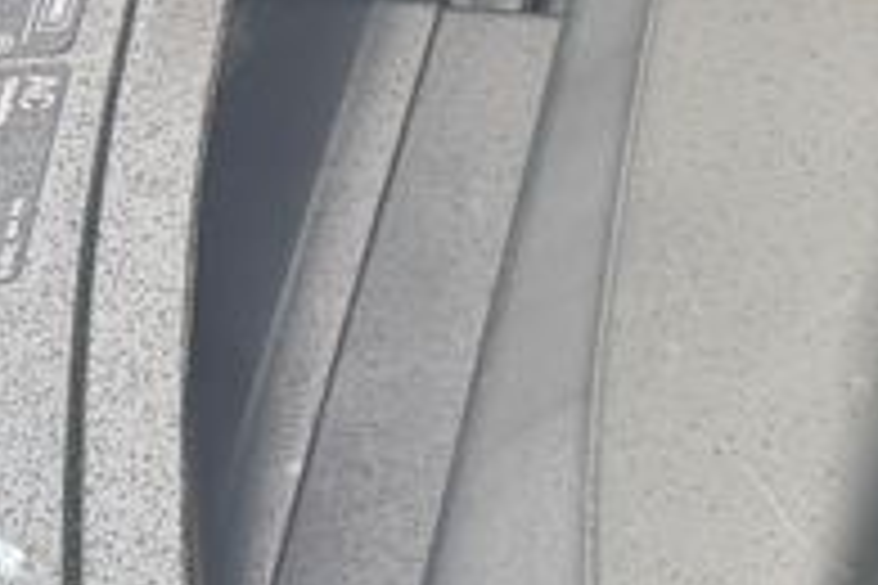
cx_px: 2071
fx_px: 3195
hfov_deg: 12.5
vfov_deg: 10.4
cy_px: 130
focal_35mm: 131
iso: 100
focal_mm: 6.76
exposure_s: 1/121
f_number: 1.78
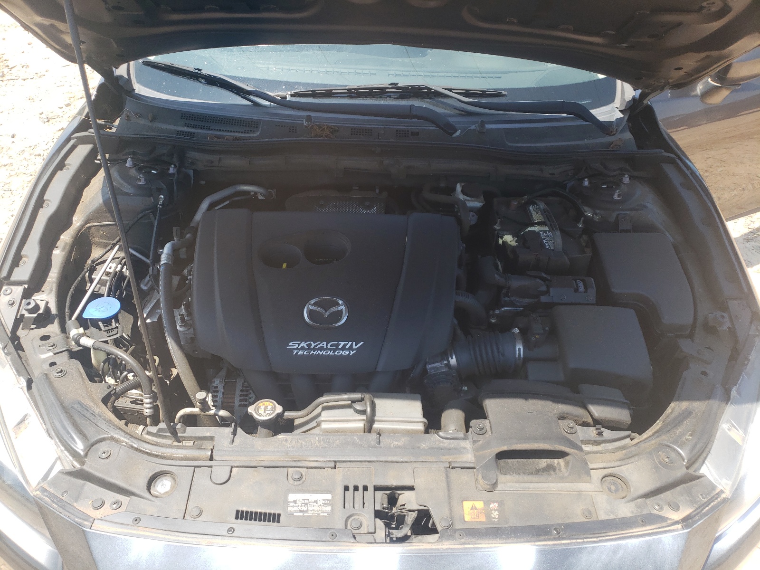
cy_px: 285
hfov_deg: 67.3
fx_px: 571
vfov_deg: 53.1
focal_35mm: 26
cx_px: 380
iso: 50
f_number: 1.5
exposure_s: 1/833
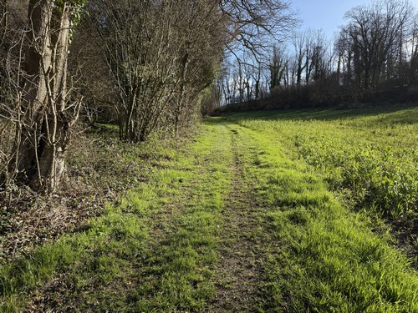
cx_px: 209
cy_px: 156
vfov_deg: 56.8
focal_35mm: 24
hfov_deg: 71.6
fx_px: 290
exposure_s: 1/2370
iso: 100
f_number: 1.78
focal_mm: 6.76
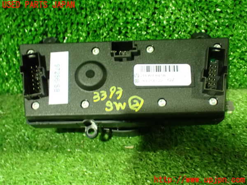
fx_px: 293
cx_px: 124
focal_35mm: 41
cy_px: 92
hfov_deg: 45.8
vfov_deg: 35.1
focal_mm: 7.31
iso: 1600
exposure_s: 1/15
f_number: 2.8
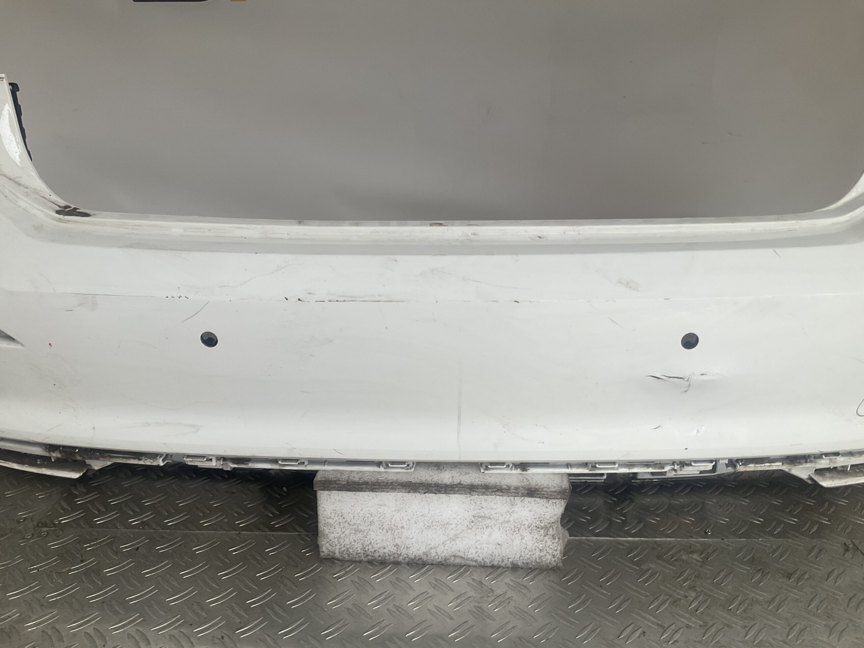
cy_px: 324
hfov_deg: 61.7
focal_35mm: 29
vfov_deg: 48.2
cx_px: 432
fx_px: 724
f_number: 1.8
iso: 20
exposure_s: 1/100
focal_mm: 3
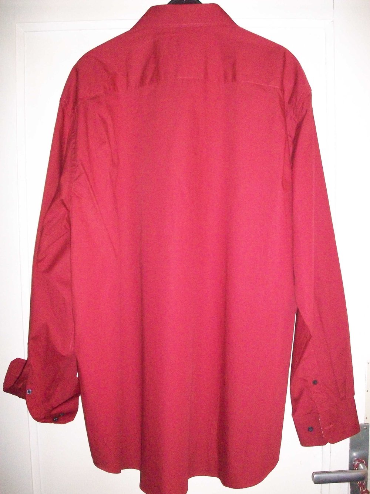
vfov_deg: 50.1
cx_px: 185
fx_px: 527
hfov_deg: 38.7
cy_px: 247
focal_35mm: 37
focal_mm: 6.2
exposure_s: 1/128
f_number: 2.8
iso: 800
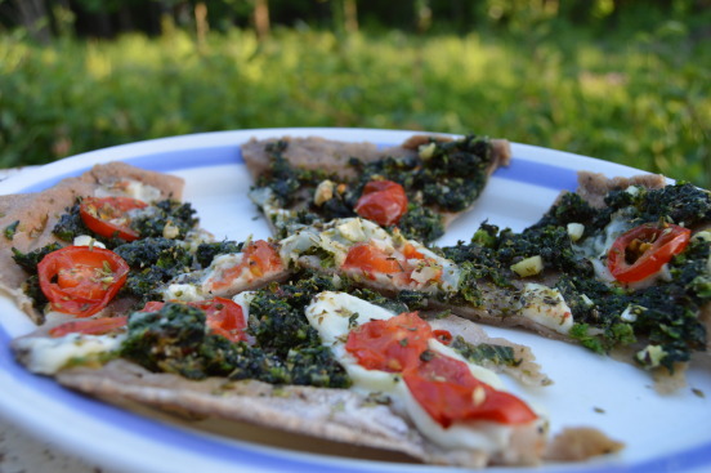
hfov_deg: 57.3
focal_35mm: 33
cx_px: 356
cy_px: 236
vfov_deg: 39.9
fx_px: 651
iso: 400
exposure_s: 1/125
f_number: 5.6
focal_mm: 22
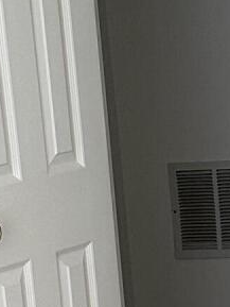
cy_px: 424
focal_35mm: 166
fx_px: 1470
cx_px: 240
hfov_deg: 8.9
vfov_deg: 11.5
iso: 250
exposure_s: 1/72
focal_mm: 6.86
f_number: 1.78
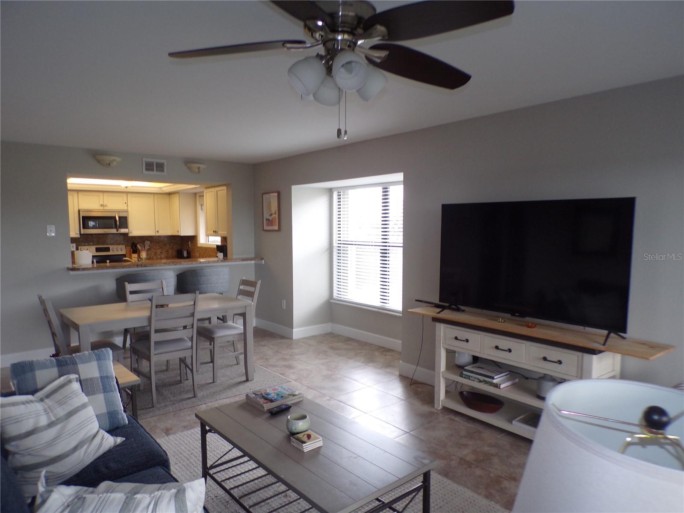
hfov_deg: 71.6
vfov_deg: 56.8
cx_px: 342
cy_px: 256
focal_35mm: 24
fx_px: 474
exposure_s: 1/34
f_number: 3
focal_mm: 4.3
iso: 120
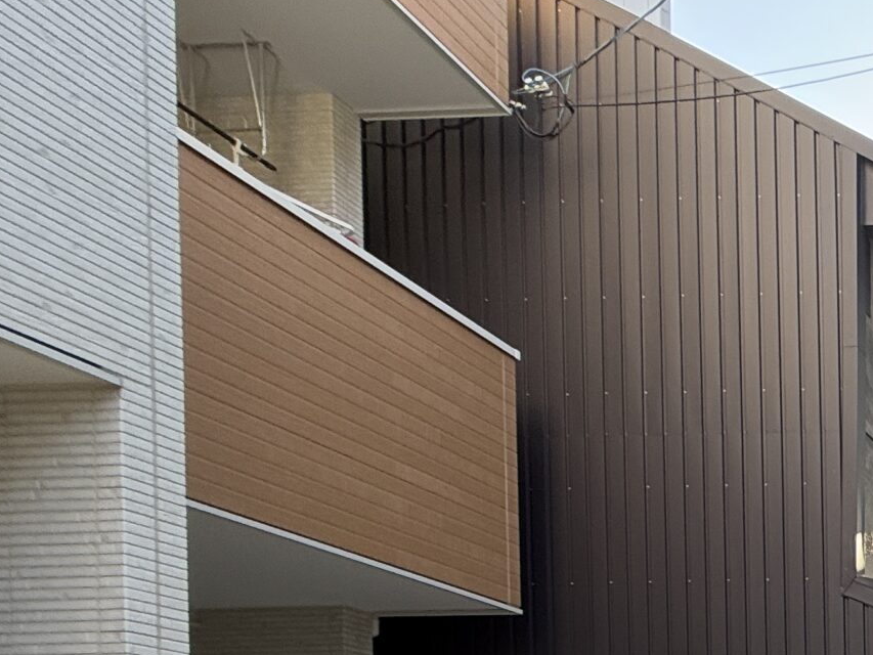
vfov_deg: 27.9
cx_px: 1270
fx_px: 1059
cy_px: 872
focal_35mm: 42
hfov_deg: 29.6
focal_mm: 2.22
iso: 40
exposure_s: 1/210
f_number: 2.2
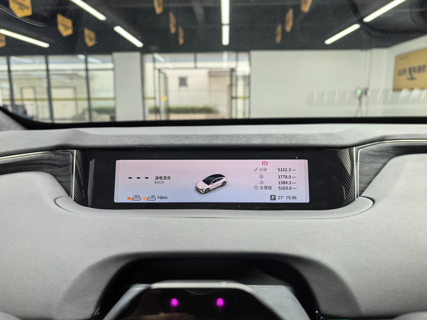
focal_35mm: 24
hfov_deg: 71.6
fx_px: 296
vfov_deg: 56.8
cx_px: 214
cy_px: 160
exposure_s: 1/100
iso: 125
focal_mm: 8.5
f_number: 2
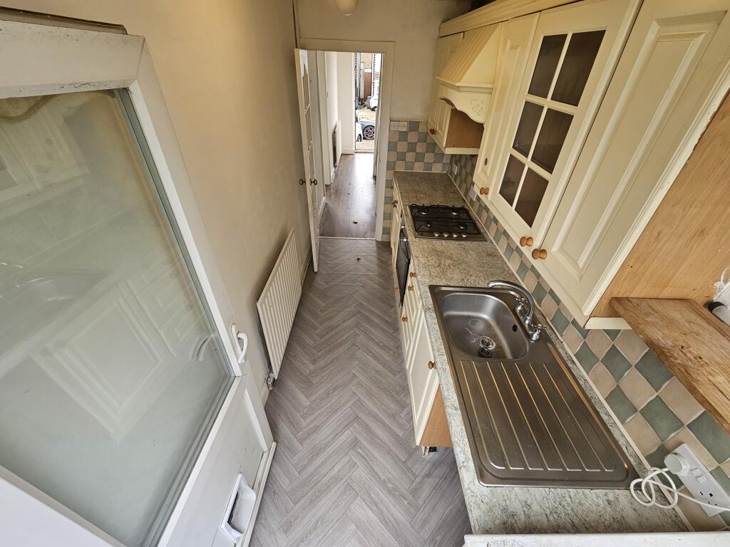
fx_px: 274
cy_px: 274
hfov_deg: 106.2
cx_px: 365
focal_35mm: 13
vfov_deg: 89.9
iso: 125
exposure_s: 1/71
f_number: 2.2
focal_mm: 2.2
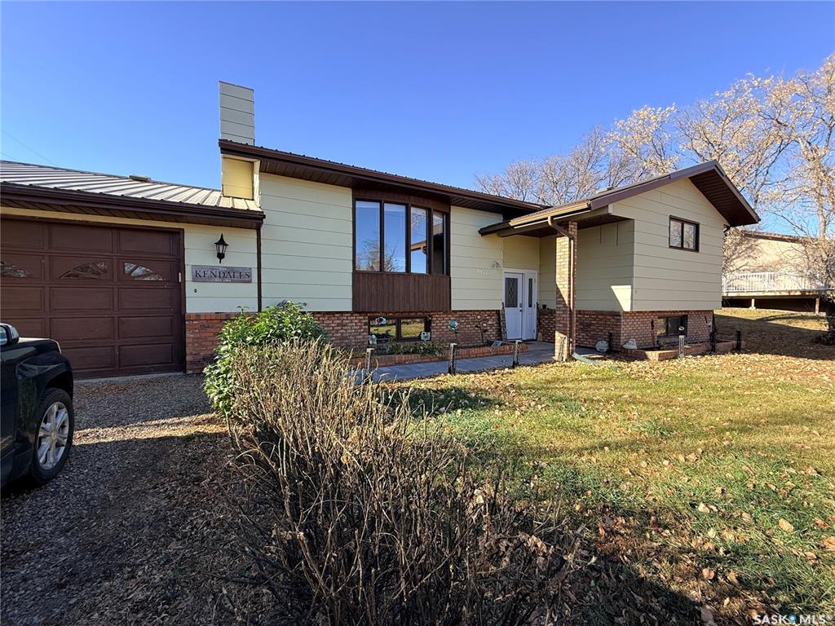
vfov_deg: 85.7
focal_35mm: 14
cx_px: 418
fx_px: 338
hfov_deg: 102.1
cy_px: 313
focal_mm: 2.22
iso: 50
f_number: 2.2
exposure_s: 1/411
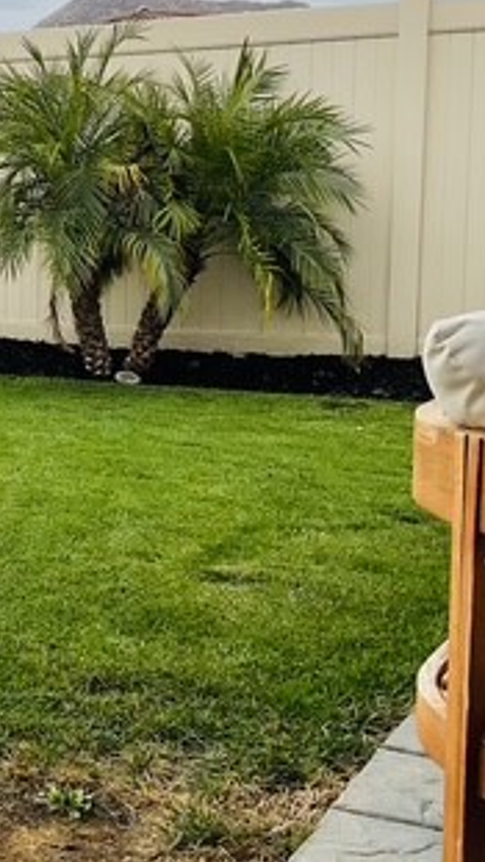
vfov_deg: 32.2
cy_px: 333
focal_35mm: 65
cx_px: -222
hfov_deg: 17.0
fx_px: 1486
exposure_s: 1/545
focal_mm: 3
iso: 16
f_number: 1.8
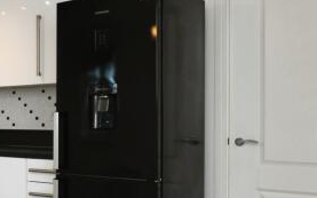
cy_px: 117
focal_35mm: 64
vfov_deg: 20.3
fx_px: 553
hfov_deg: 24.1
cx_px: -175
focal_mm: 17
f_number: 8
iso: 800
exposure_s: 1/60
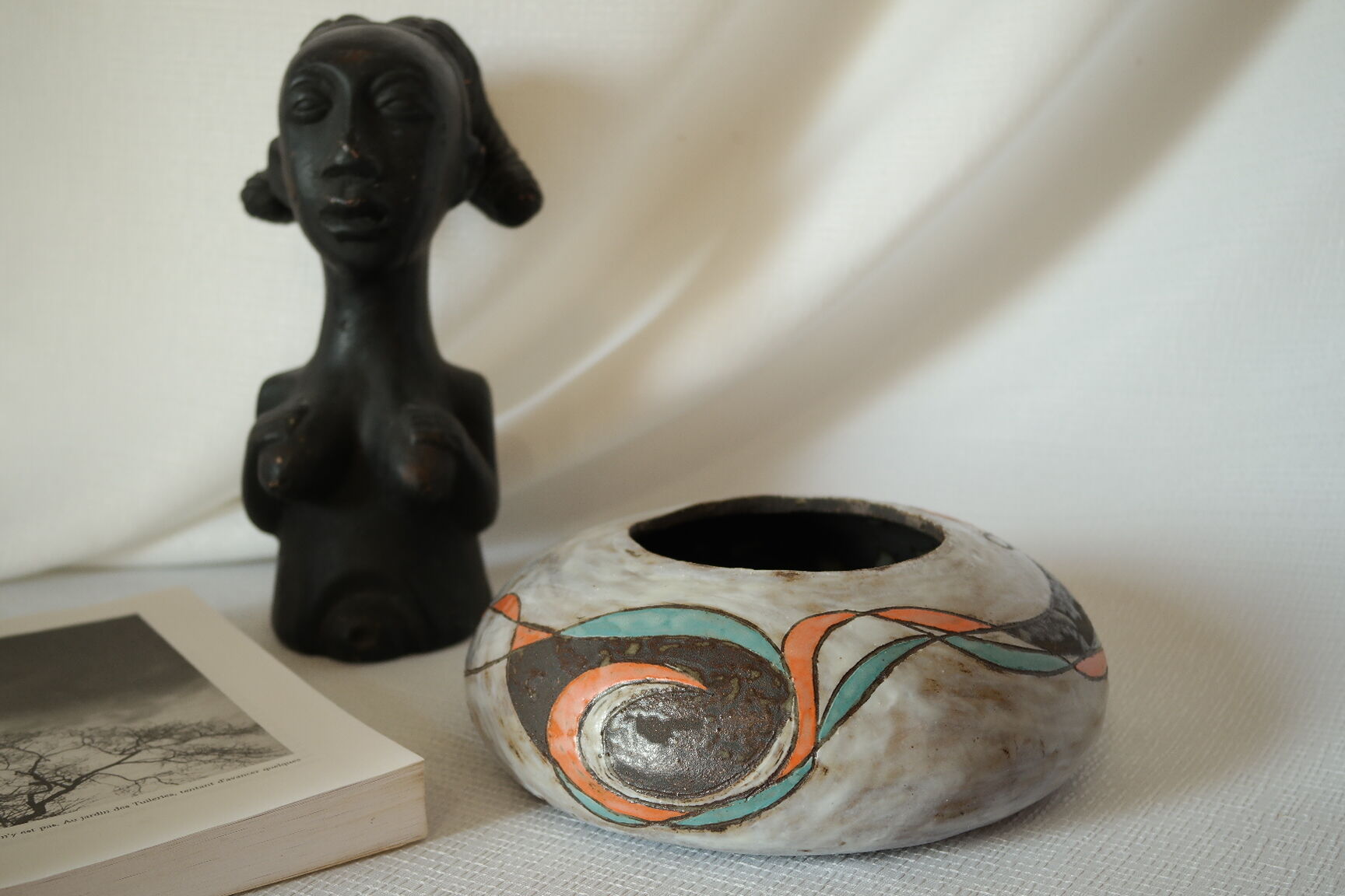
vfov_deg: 31.2
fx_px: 1606
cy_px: 448
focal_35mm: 43
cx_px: 672
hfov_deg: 45.4
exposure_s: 1/30
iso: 200
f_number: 6.3
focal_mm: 28
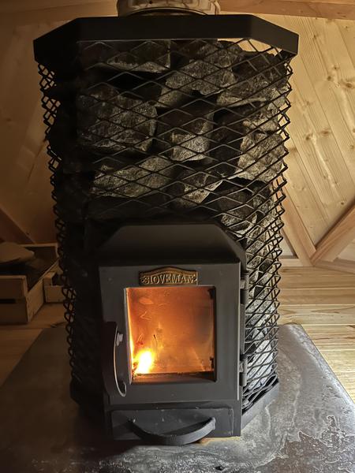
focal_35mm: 26
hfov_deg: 53.1
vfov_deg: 67.3
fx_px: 356
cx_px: 178
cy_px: 236
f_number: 1.6
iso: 800
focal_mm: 5.1
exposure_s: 1/12
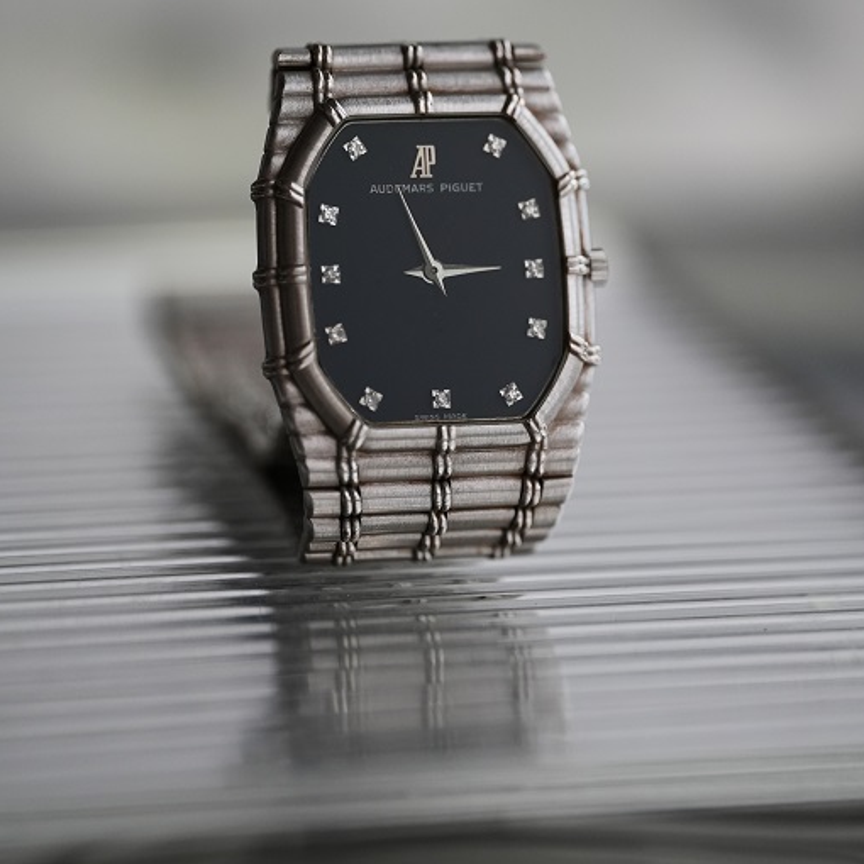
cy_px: 313
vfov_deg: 12.9
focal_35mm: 135
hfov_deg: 12.9
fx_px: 3812
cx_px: 430
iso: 1000
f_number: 2.8
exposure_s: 1/250
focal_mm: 105
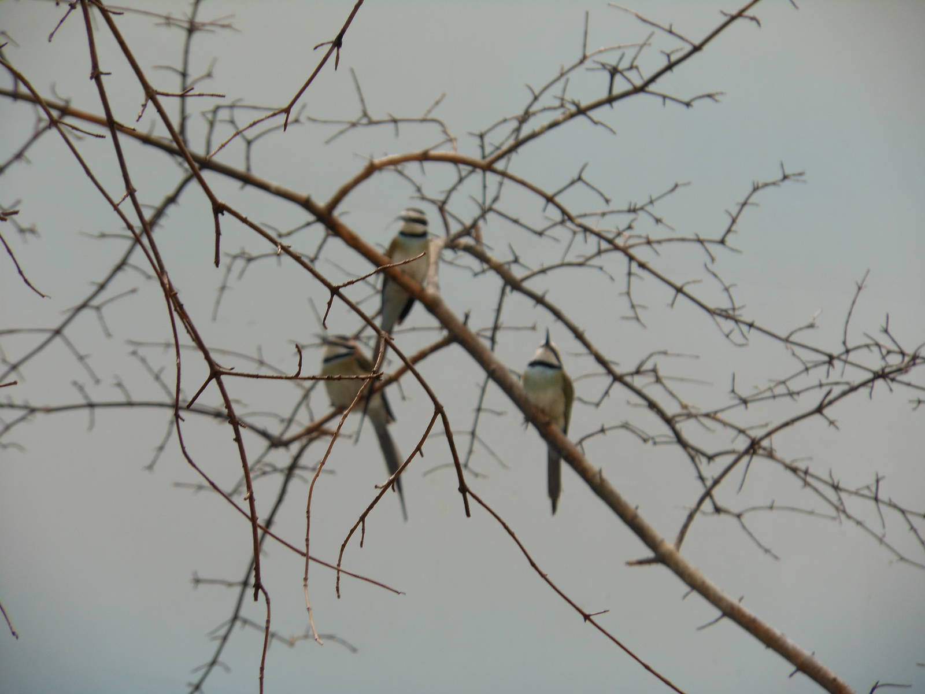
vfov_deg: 7.6
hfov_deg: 10.1
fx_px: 5237
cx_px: 462
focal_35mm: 196
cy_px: 347
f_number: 5.6
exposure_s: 1/80
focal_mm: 35
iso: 80
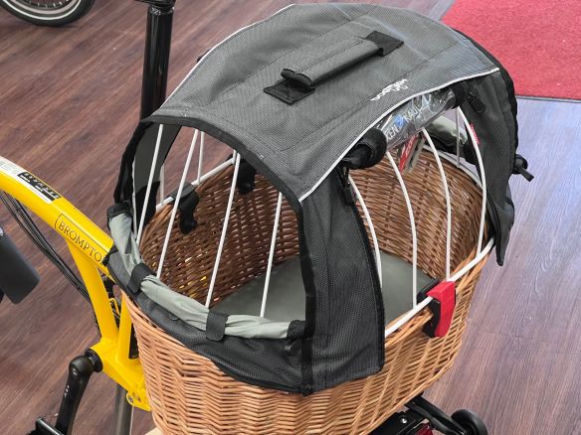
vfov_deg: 19.1
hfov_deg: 25.3
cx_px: 290
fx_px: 1292
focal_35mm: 77
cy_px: 218
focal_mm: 9
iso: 500
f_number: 2.8
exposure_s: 1/50
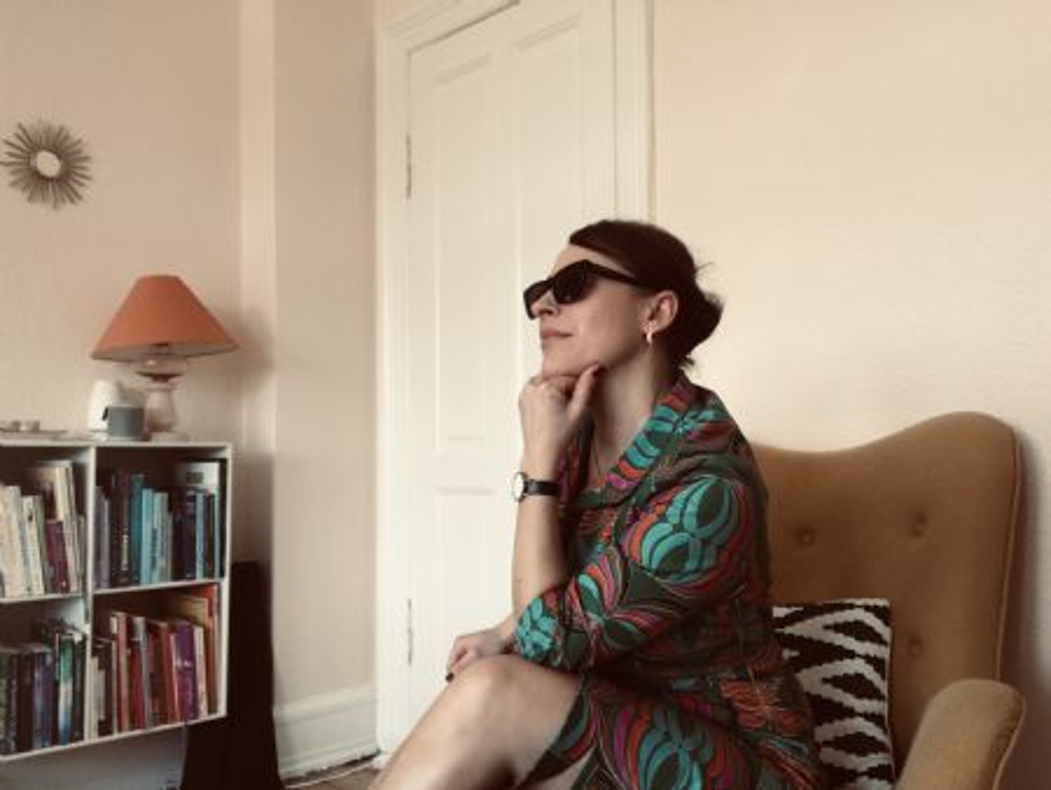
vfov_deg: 44.2
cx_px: 526
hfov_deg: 56.8
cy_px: 395
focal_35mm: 32
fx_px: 972
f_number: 2.2
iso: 32
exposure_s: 1/50
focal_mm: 2.87
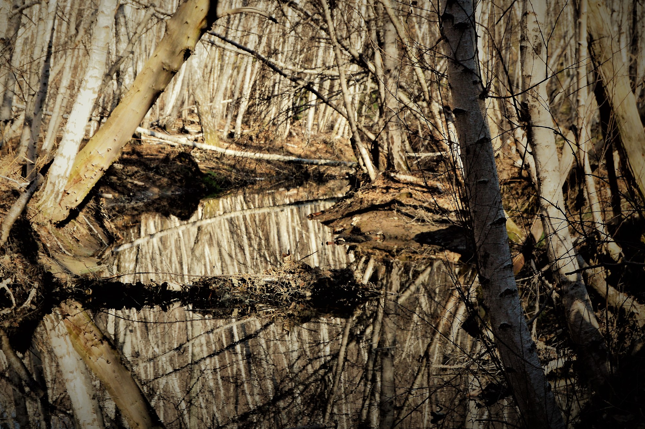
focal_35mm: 84
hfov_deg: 24.2
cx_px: 259
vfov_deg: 16.2
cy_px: 173
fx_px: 1503
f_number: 10
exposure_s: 1/250
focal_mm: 46
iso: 400
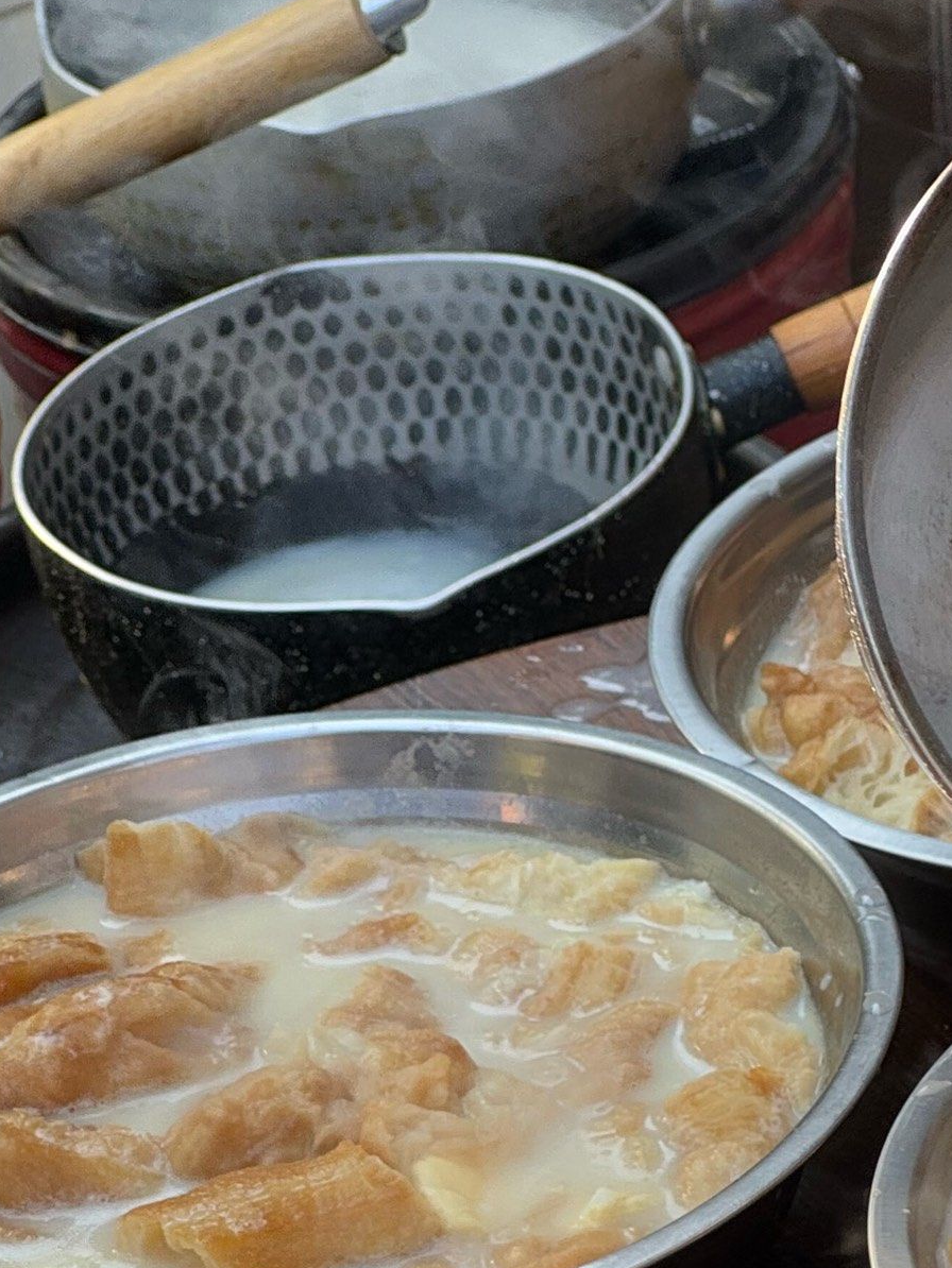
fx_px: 6451
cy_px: 1197
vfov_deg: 11.1
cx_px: 1068
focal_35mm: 176
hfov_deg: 8.4
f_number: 2.8
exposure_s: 1/99
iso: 32
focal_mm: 9
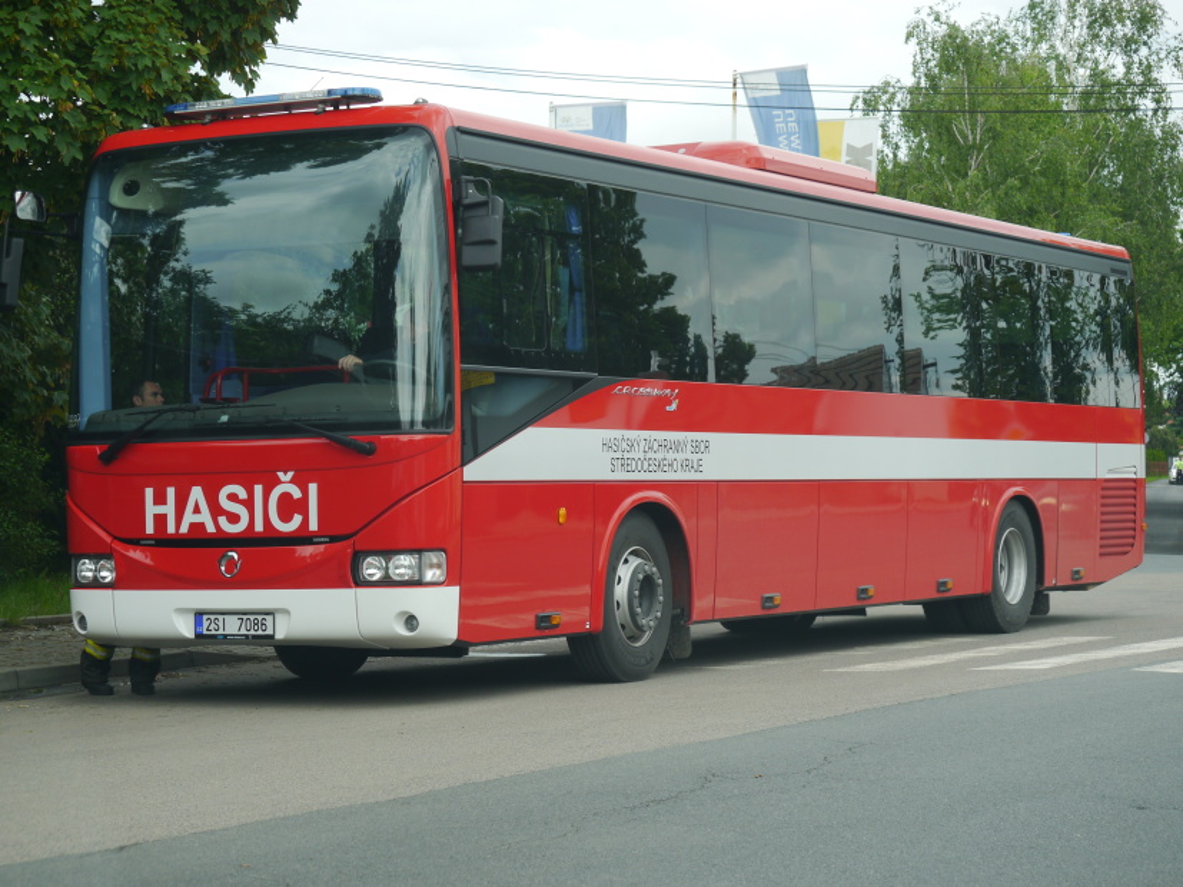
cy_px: 444
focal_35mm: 90
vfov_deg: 16.4
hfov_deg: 21.8
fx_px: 3075
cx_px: 592
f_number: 5.6
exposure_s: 1/250
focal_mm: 45
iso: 160
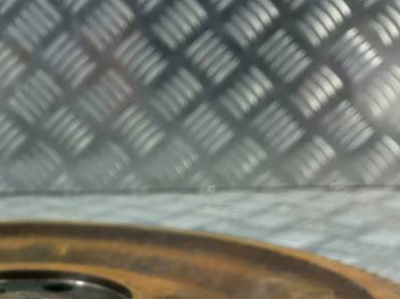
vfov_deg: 21.5
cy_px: 325
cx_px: 29
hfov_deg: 28.5
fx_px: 751
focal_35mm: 65
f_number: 1.8
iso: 80
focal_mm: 4.6
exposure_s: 1/50
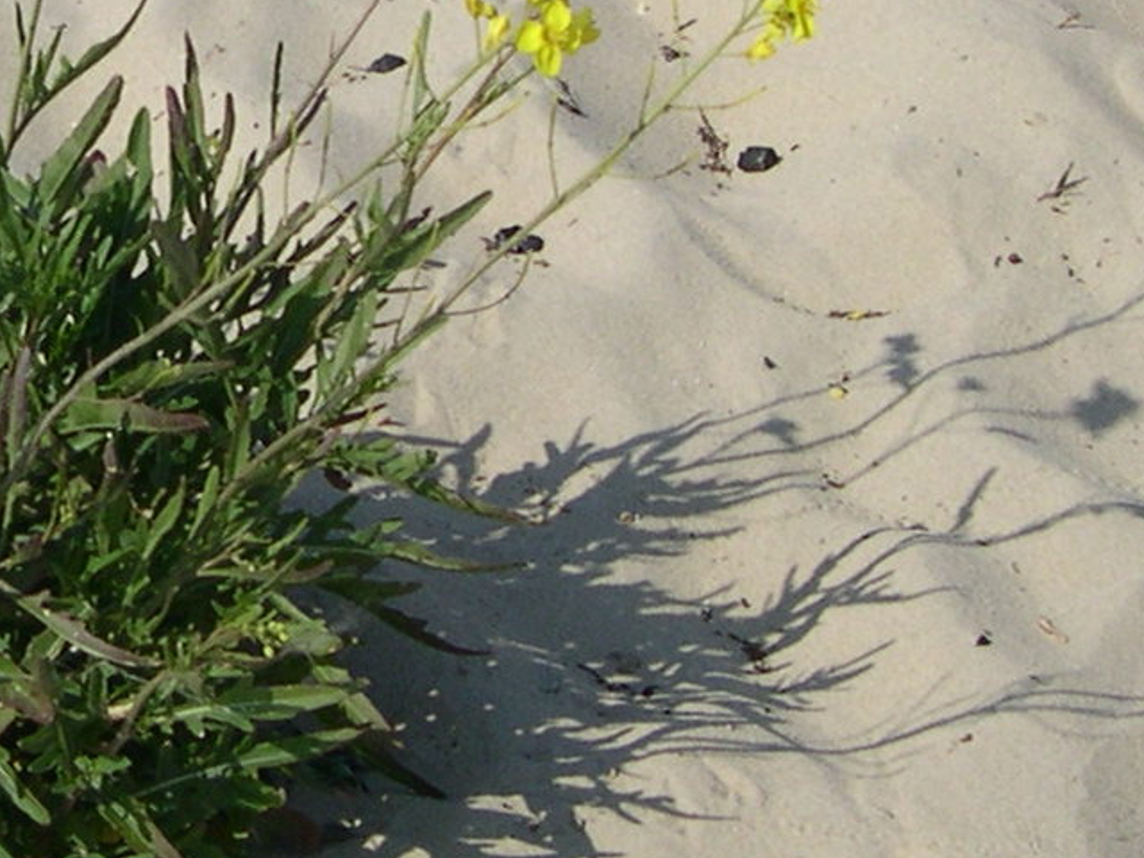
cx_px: -163
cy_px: 240
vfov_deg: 16.5
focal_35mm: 89
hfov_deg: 20.8
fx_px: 2941
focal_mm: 8
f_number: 7.6
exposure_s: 1/286
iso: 100
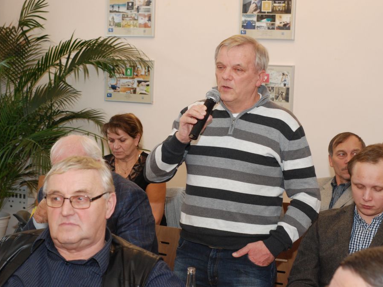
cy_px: 145
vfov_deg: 18.0
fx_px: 907
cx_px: 184
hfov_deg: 23.8
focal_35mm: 82
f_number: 7.1
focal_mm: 50
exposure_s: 1/60
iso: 800
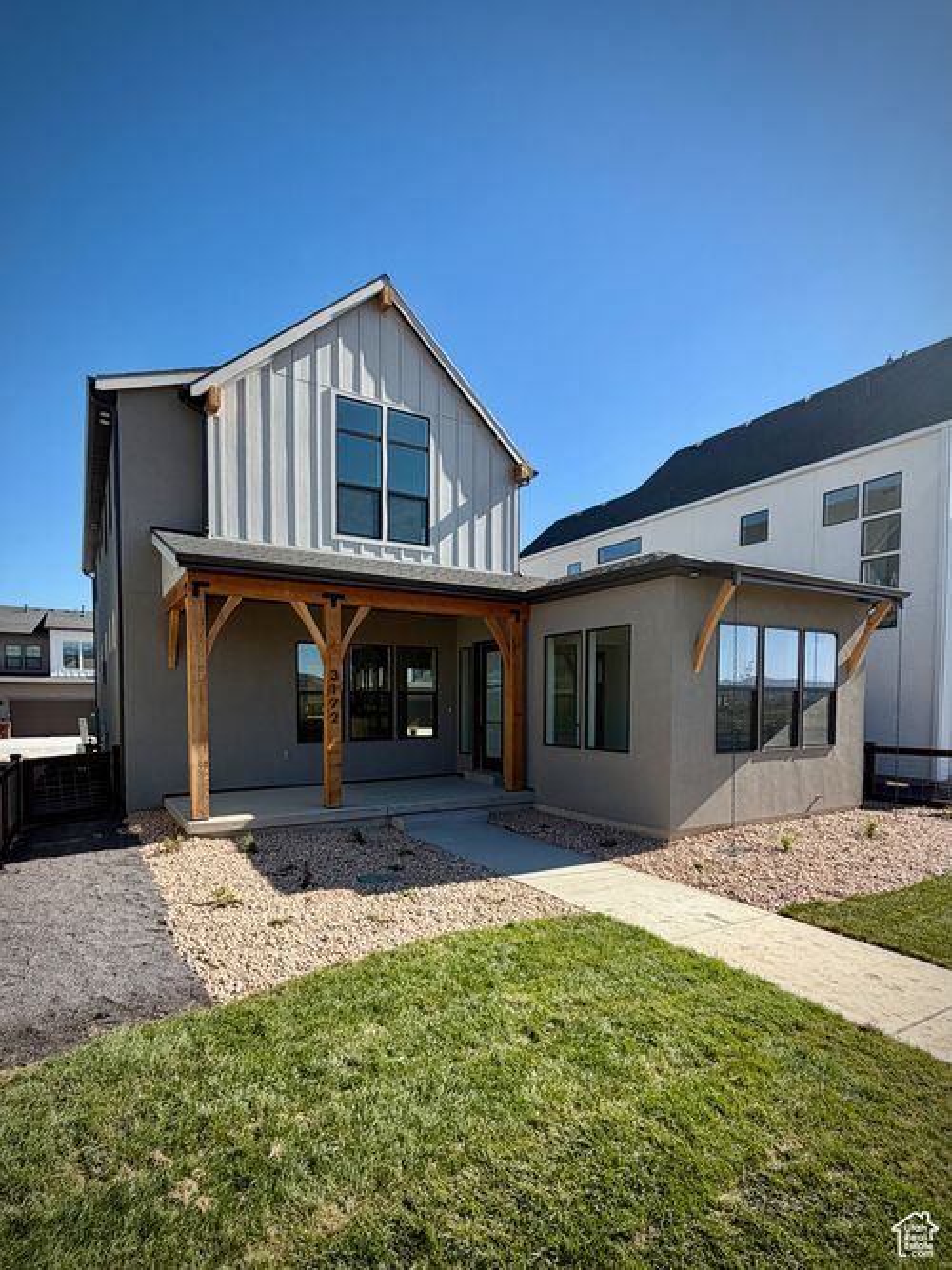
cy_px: 635
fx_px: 514
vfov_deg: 102.1
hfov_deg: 85.7
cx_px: 476
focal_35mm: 14
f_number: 2.2
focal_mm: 2.22
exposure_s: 1/770
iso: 32
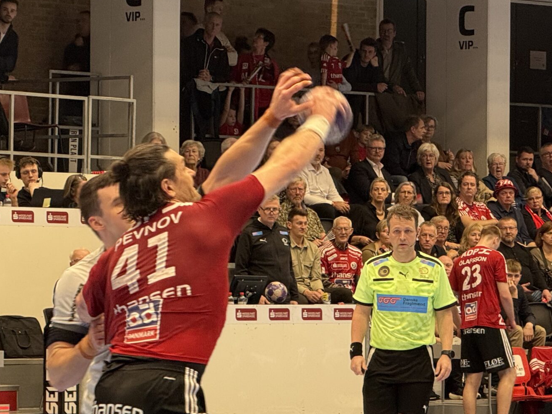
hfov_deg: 8.5
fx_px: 3716
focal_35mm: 233
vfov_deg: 6.4
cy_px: 229
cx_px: 350
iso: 250
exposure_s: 1/100
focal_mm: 15.66
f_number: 2.8
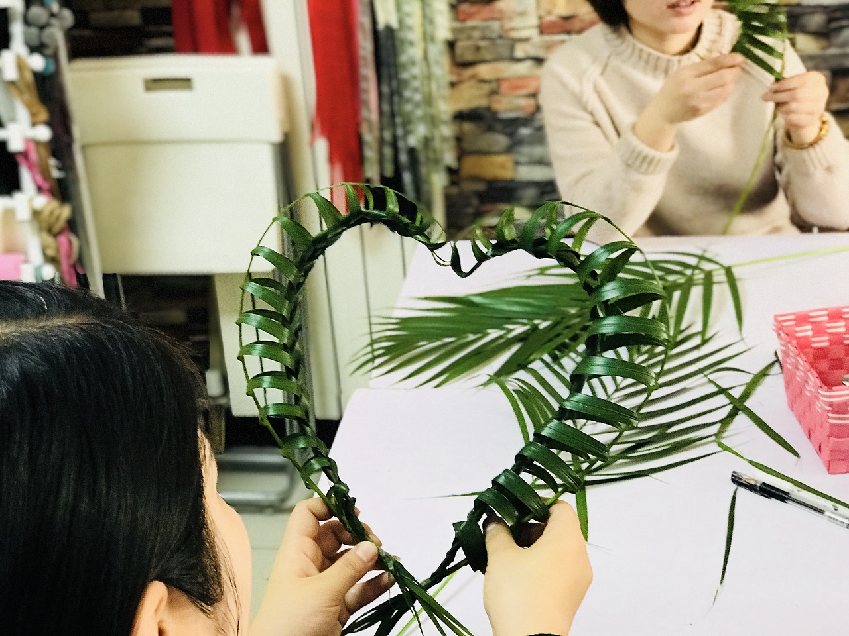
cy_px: 318
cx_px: 424
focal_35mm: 57
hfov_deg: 33.8
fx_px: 1398
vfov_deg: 25.7
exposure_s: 1/50
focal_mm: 6.6
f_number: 2.8
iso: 250
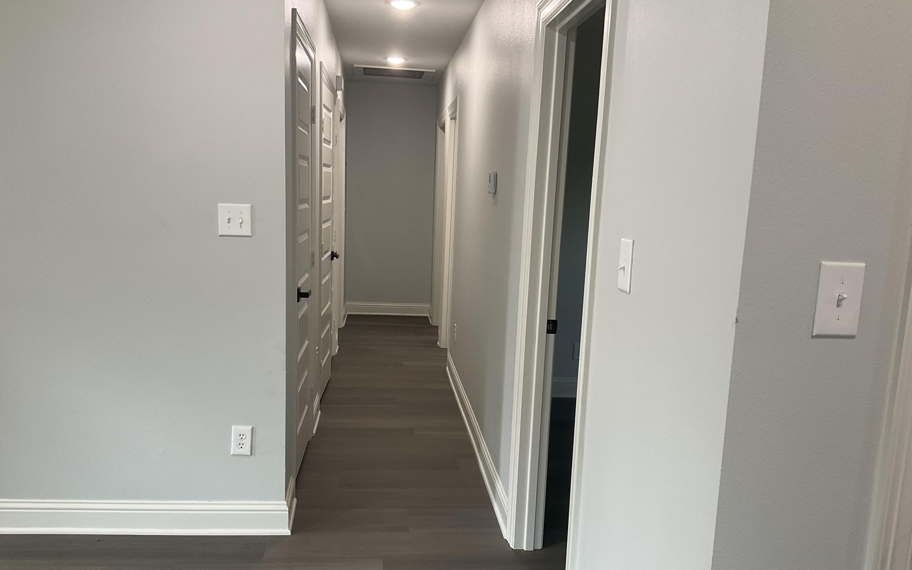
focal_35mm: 31
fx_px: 771
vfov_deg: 40.6
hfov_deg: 61.2
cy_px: 312
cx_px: 452
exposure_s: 1/60
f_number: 1.8
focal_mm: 3
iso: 64
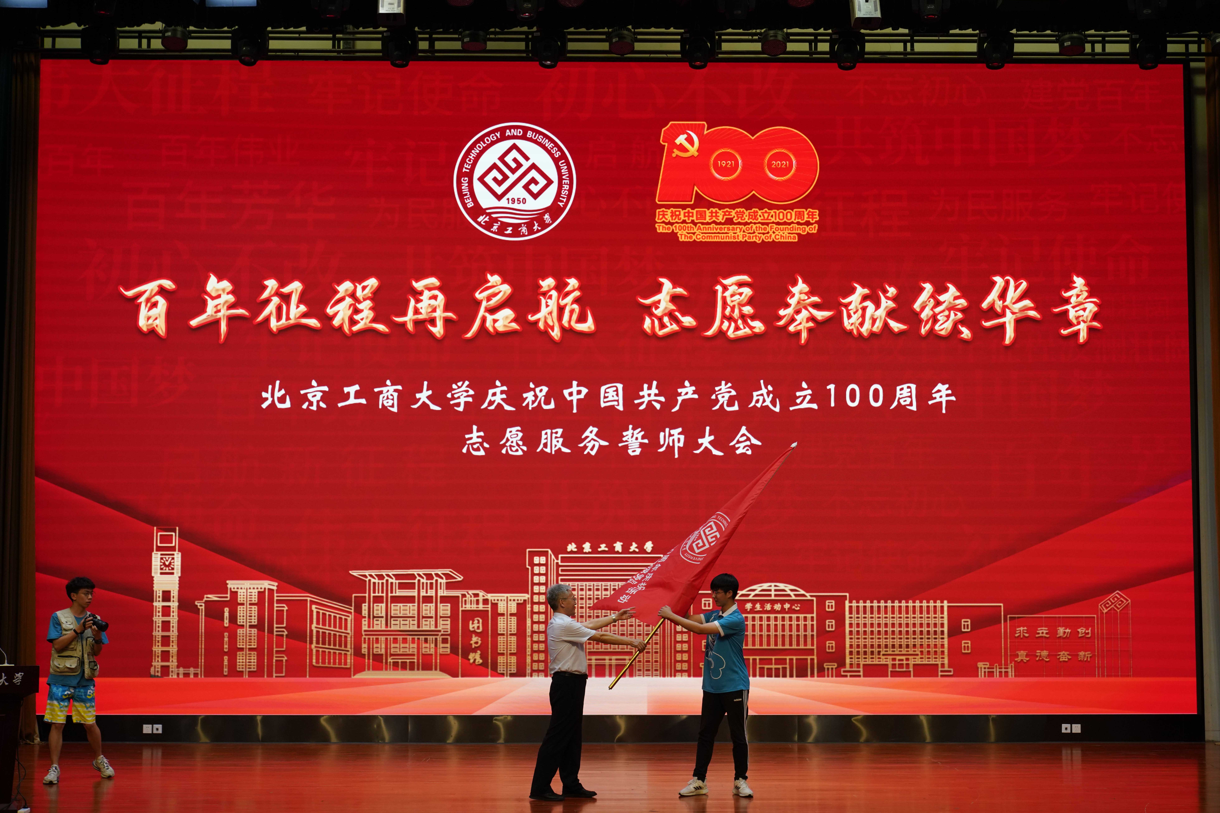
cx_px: 615
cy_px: 411
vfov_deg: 24.6
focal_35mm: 55
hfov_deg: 36.2
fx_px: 1864
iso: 1600
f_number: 4.5
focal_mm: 54
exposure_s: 1/200
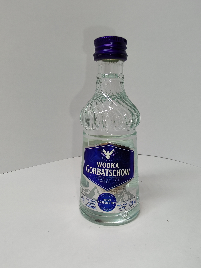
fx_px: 209
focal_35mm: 27
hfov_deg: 51.4
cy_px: 134
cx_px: 100
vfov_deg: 65.3
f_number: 2.2
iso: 50
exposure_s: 1/100
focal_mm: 1.96
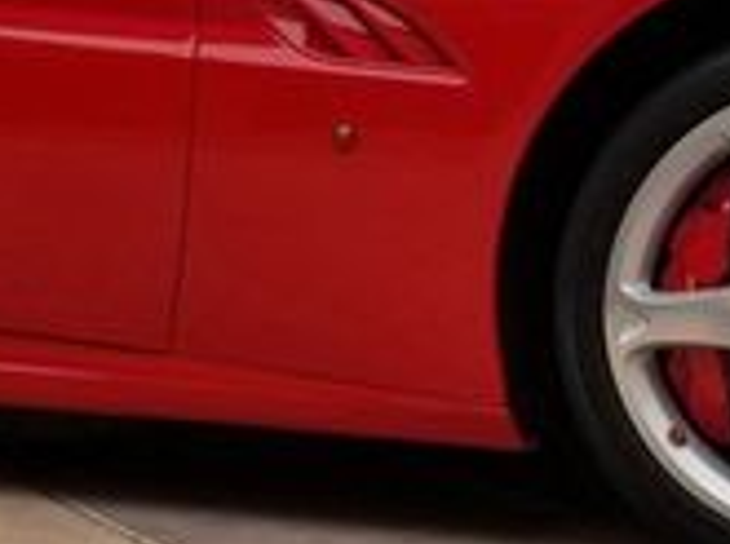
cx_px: 332
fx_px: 2125
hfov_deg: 19.5
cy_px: 199
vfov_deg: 14.6
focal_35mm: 101
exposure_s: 1/454
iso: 50
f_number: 1.7
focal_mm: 4.3
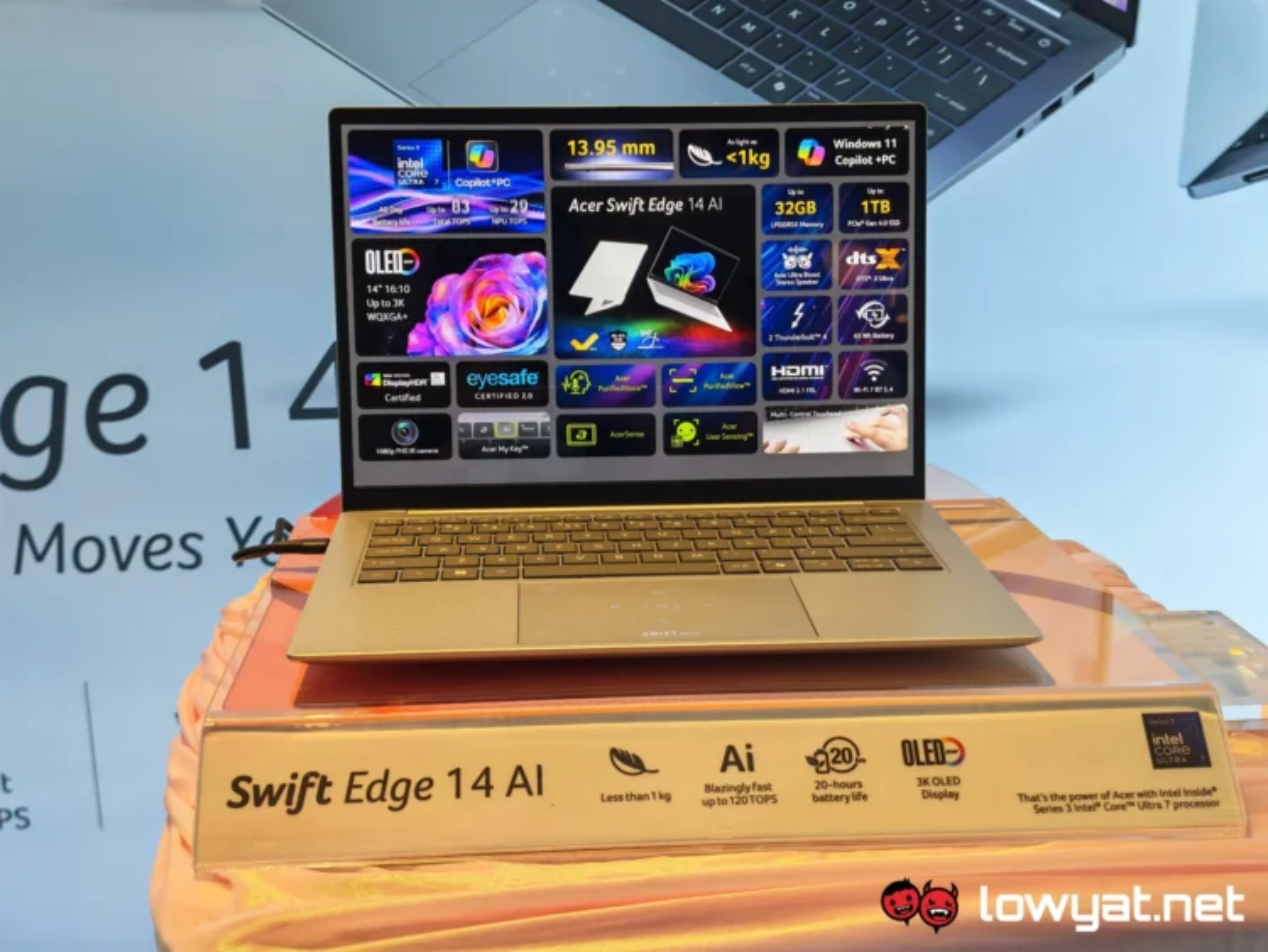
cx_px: 634
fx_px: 1686
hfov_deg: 41.2
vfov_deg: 31.5
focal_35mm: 46
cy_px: 476
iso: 50
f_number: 1.6
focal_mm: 5.4
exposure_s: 1/50
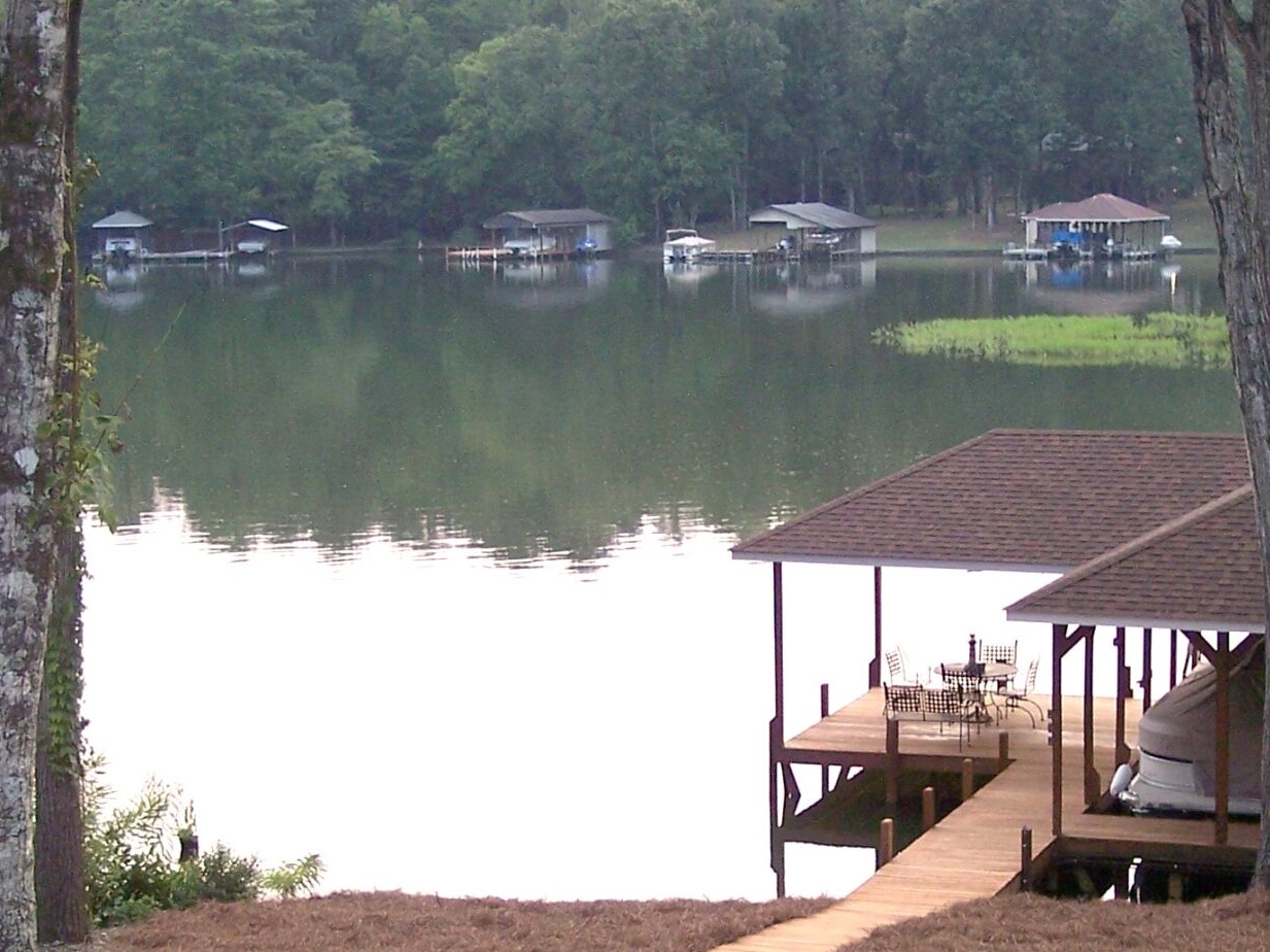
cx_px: 819
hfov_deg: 24.0
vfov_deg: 18.2
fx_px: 2971
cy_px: 560
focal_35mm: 81
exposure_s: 1/90
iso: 140
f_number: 2.8
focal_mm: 8
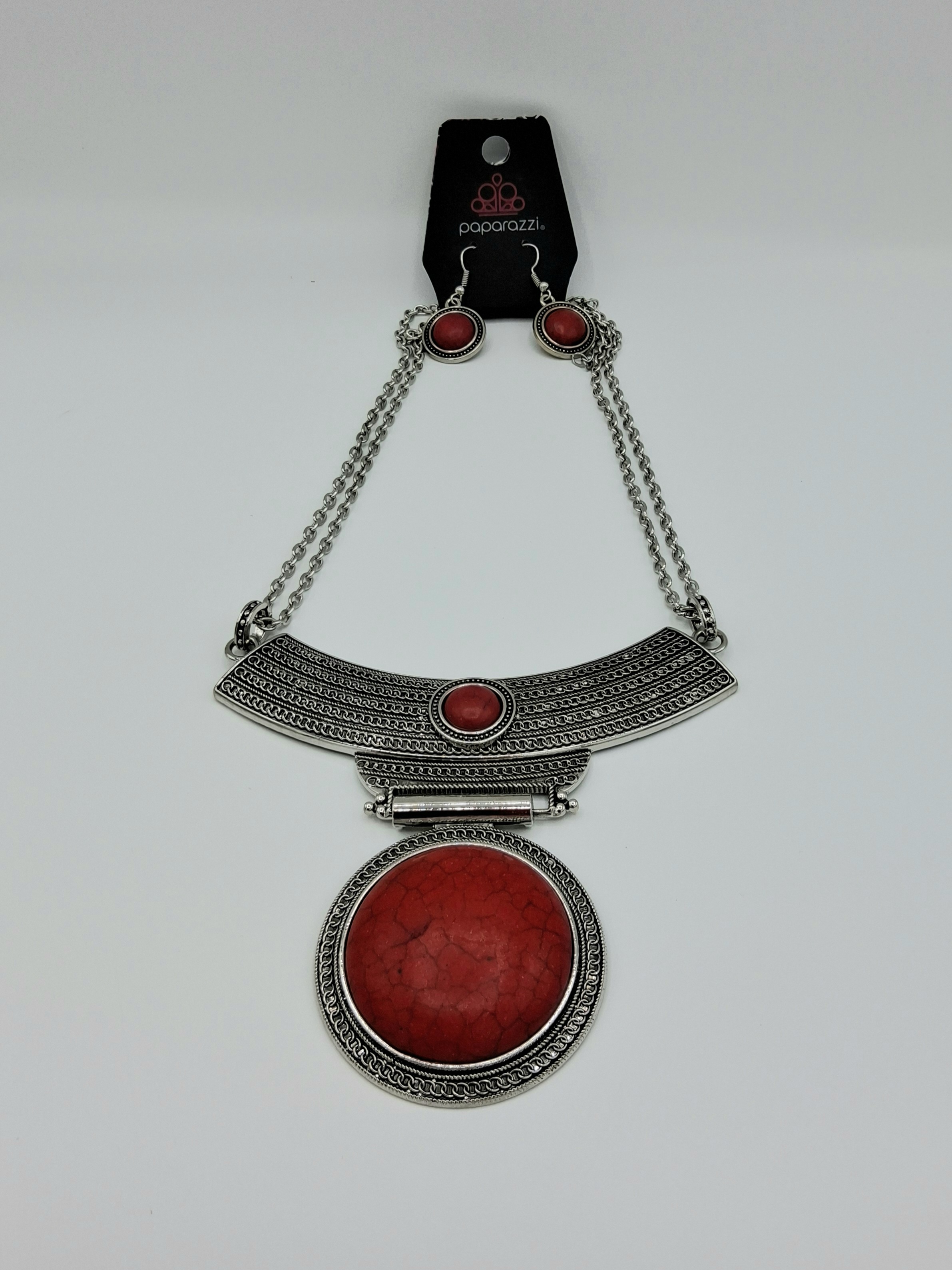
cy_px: 635
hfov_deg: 54.9
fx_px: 917
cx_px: 476
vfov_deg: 69.4
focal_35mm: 25
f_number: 2
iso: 50
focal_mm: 3.08
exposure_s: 1/476
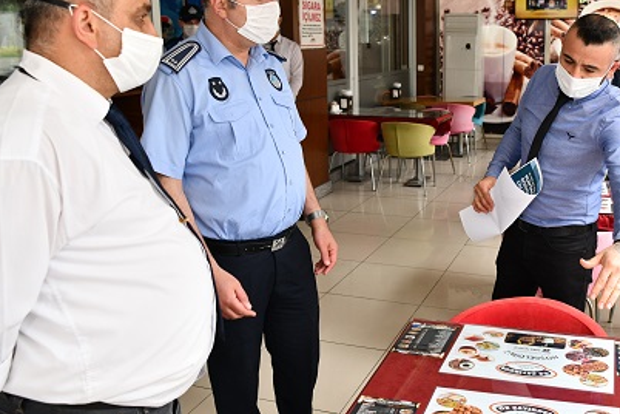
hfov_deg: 50.6
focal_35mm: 37
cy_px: 183
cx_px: 429
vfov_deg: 35.9
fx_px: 637
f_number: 4
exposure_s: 1/250
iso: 1000
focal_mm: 24
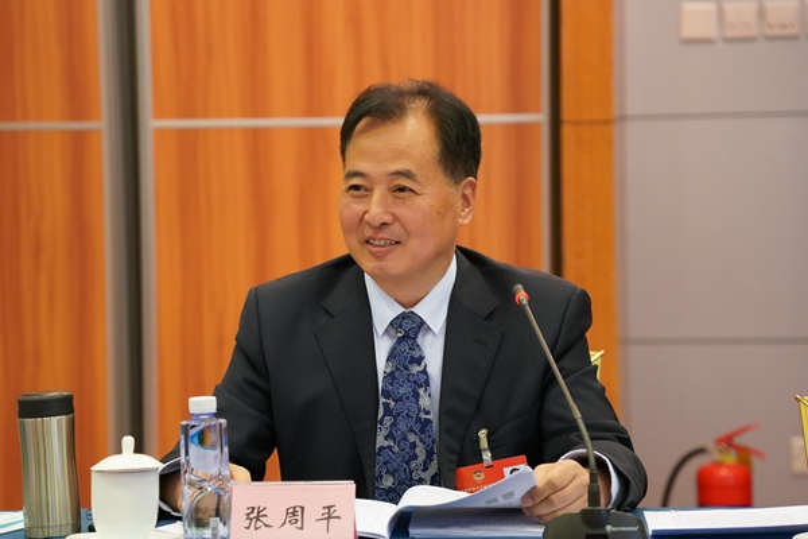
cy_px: 270
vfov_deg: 10.5
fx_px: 2918
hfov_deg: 15.8
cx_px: 404
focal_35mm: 130
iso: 6400
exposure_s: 1/160
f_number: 5
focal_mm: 130
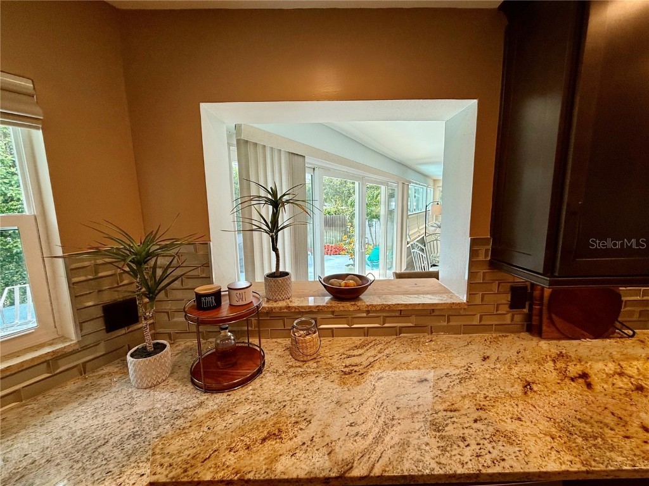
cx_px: 324
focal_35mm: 14
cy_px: 243
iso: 50
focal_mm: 2.22
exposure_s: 1/125
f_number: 2.2
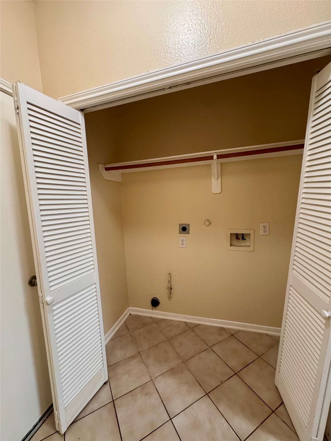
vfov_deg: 102.1
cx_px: 166
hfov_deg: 85.7
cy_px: 220
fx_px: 178
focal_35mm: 14
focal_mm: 2.22
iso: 320
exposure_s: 1/60
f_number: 2.2
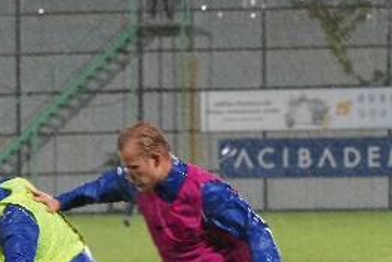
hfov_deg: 6.8
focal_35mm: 304
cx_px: 143
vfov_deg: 4.5
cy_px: 248
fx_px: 3310
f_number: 4.5
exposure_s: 1/160
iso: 3200
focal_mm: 120
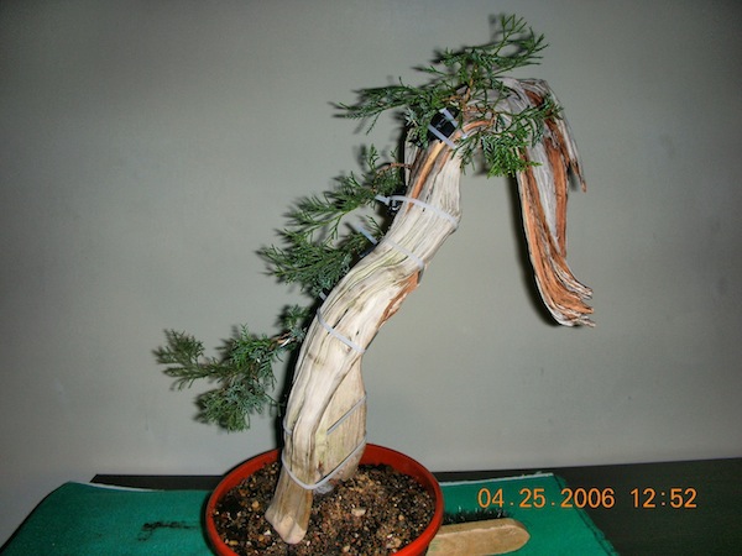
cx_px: 371
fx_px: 750
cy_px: 278
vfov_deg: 40.7
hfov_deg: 52.6
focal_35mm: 35
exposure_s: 1/60.1
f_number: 3
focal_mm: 5.8
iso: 50
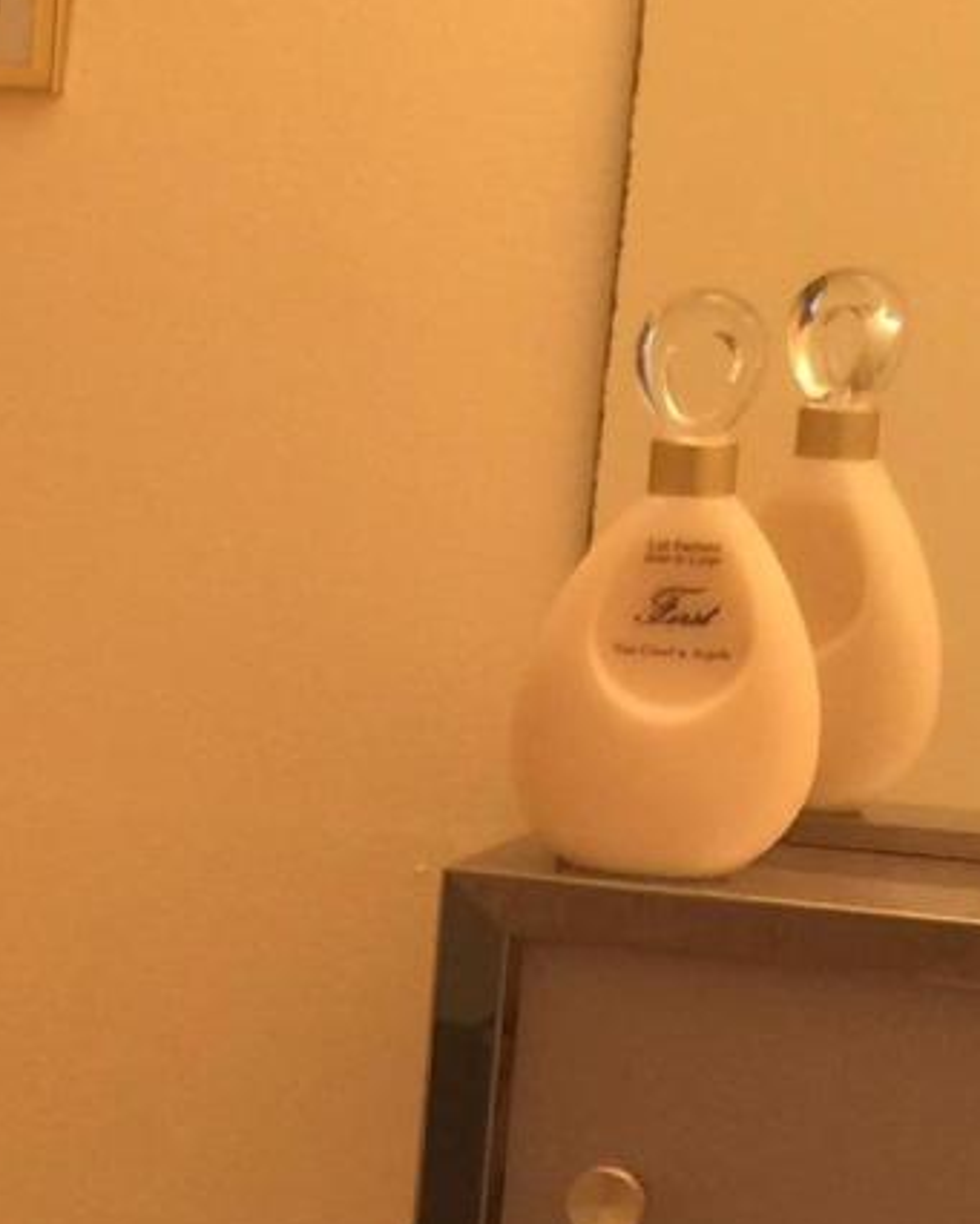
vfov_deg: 14.1
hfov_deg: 10.9
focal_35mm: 133
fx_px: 4820
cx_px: -787
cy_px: 1379
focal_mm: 4.15
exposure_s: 1/15
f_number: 2.2
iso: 32
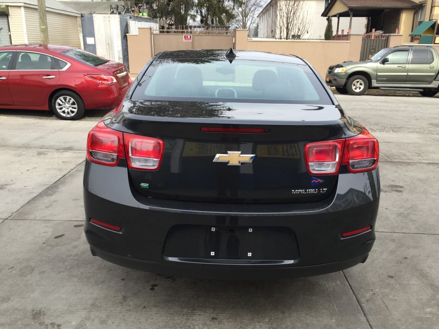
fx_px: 368
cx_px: 220
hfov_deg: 61.7
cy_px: 164
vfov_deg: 48.2
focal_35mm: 29
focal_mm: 4.15
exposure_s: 1/608
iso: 32
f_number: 2.2
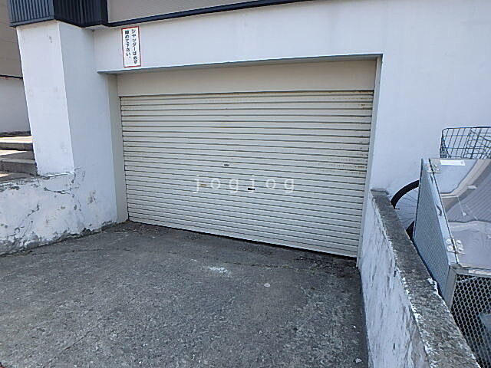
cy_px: 184
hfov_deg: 79.0
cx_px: 246
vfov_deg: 63.4
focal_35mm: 21
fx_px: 298
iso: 125
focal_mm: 3.7
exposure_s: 1/250
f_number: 3.5
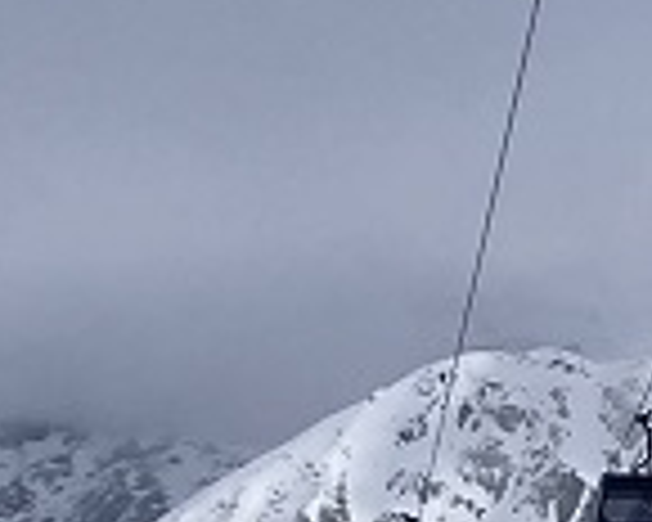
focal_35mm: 193
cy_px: 1048
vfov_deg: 7.7
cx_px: 1340
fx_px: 3724
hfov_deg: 9.3
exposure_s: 1/12048
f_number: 1.8
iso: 25
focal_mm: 3.99
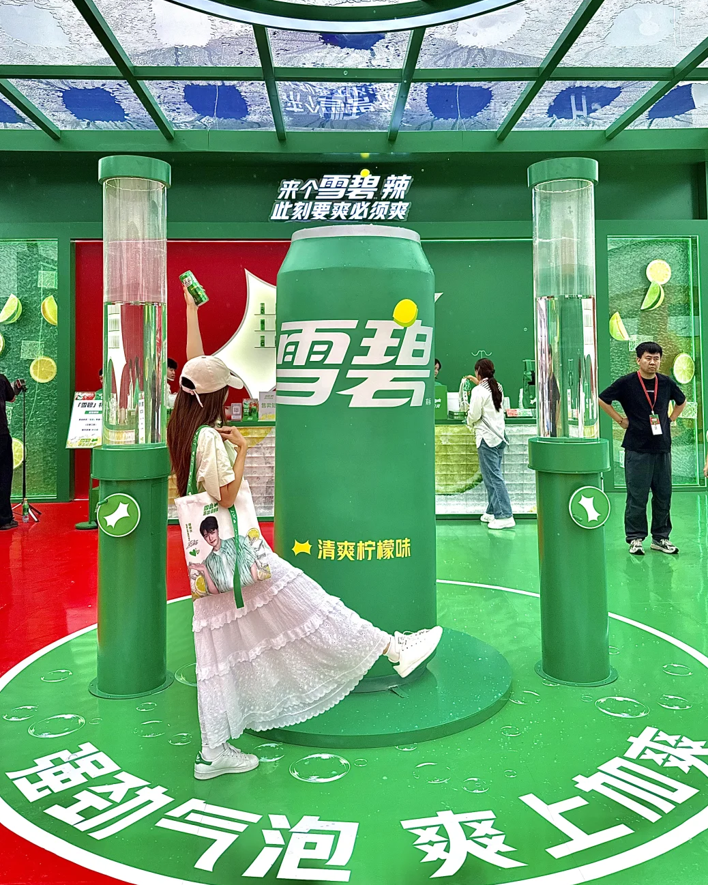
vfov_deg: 65.9
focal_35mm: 26
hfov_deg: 54.9
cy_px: 411
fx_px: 681
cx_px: 357
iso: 80
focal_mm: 6.76
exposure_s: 1/742
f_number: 1.78
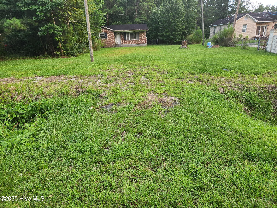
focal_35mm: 23
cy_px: 104
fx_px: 184
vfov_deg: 58.9
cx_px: 138
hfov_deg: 73.9
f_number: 1.8
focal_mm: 5.4
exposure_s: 1/180
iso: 64
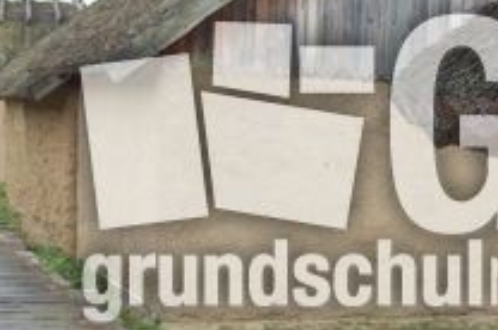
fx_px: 1533
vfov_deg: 12.3
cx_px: 491
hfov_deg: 18.0
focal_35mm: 111
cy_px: 167
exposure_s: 1/160
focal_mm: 30
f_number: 6.3
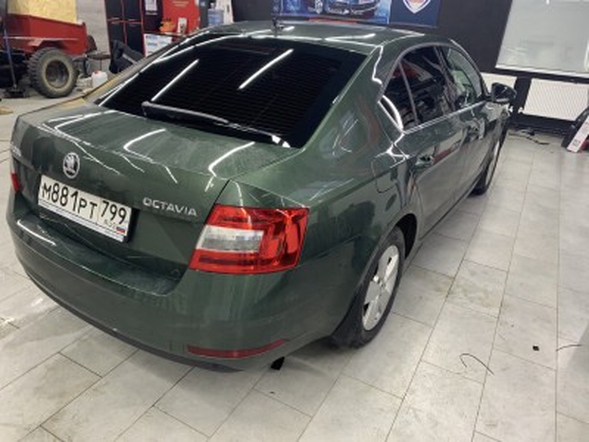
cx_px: 294
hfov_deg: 67.3
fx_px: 442
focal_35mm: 26
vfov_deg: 53.1
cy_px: 221
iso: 80
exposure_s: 1/50
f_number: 1.8
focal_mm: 4.25
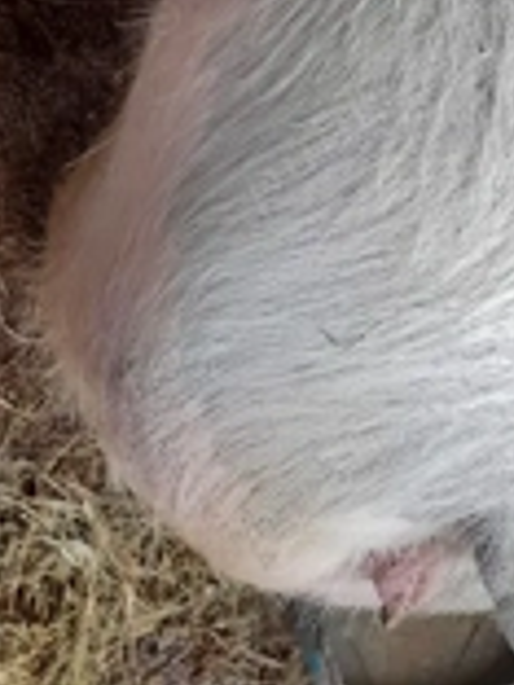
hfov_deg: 22.3
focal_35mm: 64
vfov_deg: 26.1
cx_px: 470
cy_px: -189
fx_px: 1267
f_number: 2
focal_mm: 4.6
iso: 250
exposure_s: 1/50
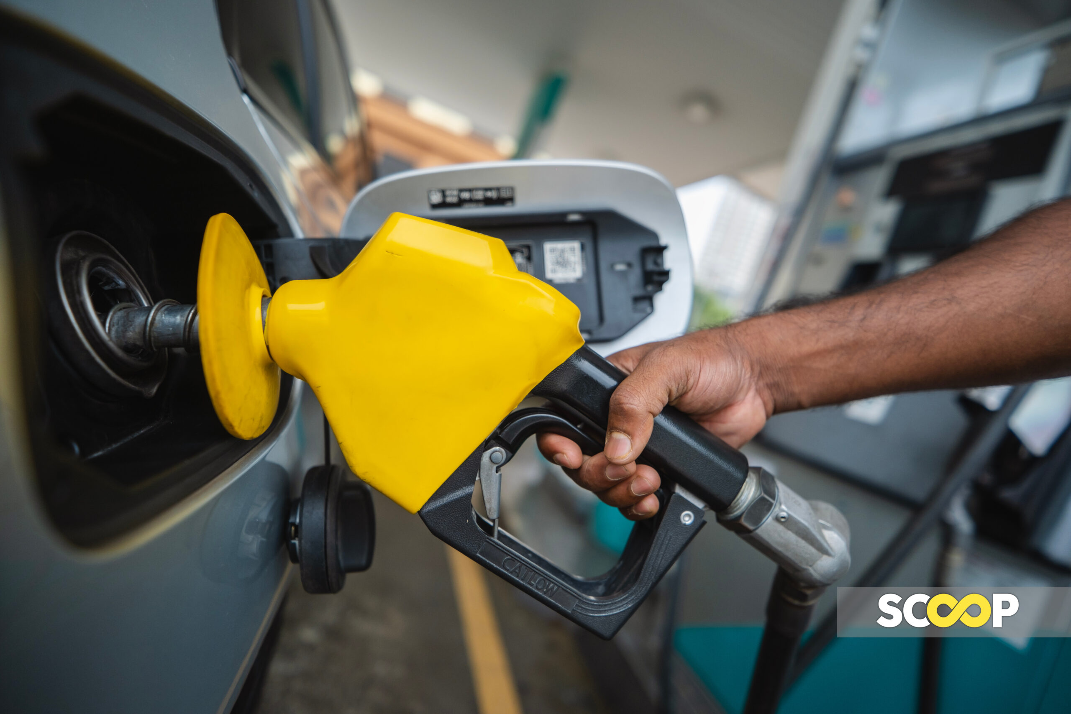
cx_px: 536
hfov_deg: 84.0
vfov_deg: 61.9
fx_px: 595
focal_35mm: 20
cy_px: 357
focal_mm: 13
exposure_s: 1/3200
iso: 250
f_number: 1.4
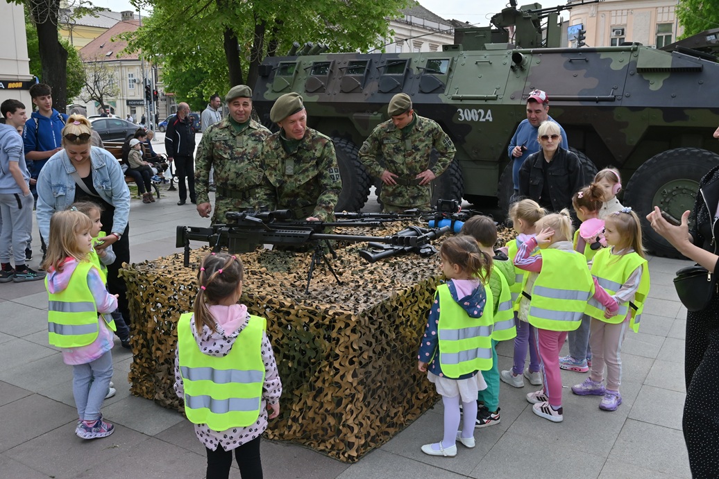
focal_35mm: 33
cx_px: 360
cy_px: 240
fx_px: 659
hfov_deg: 57.2
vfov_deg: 40.0
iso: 320
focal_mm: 33
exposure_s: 1/400
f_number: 10
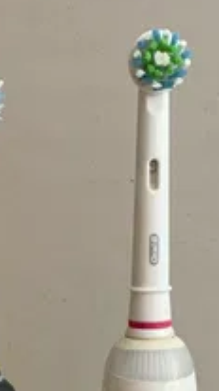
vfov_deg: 17.7
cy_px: 502
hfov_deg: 10.6
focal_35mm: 114
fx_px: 1180
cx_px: 112
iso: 250
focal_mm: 4.25
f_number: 1.8
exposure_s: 1/60
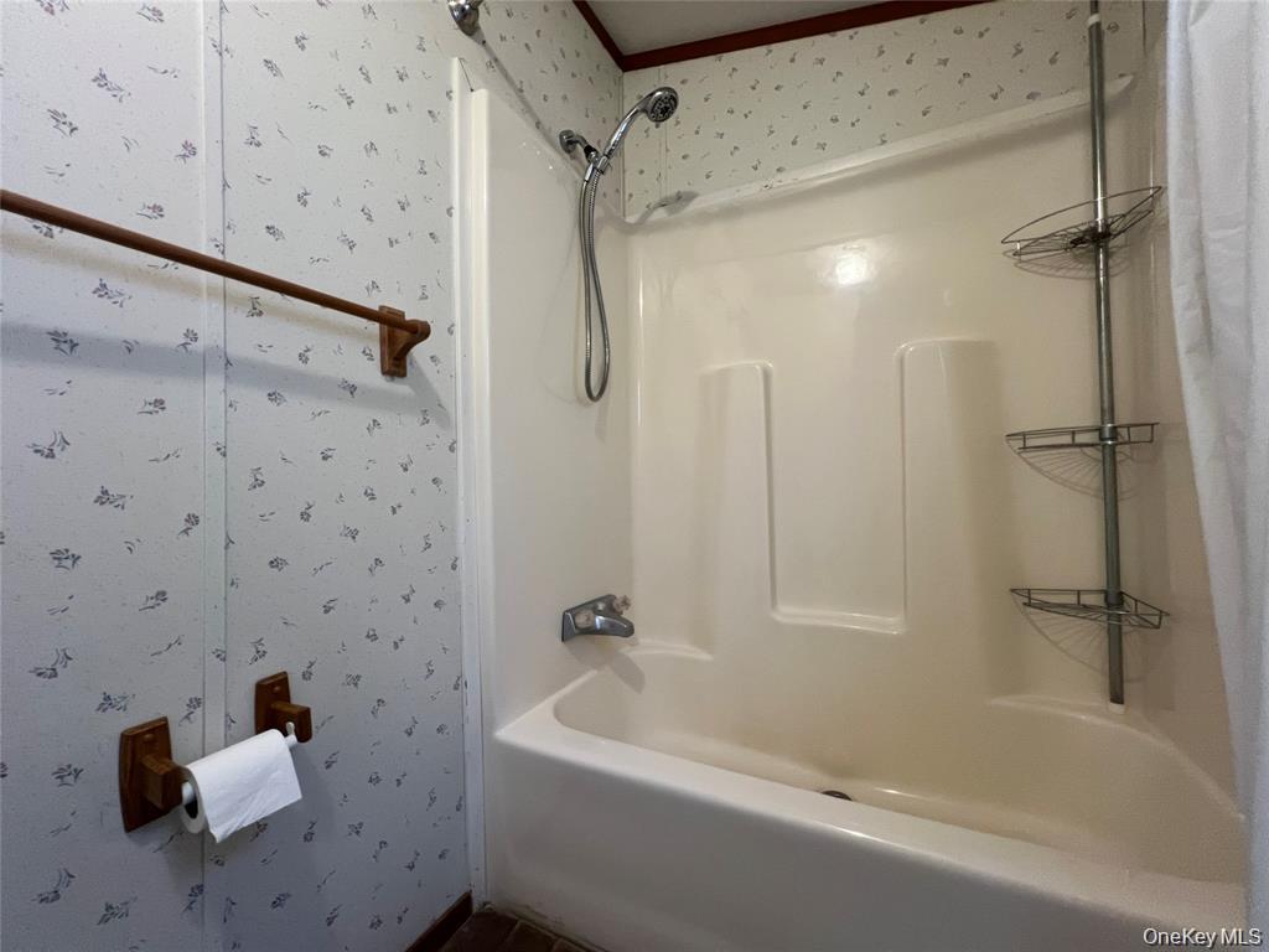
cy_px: 476
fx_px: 477
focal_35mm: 13
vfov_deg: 89.9
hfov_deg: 106.2
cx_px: 634
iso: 250
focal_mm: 1.57
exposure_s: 1/60
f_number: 1.8
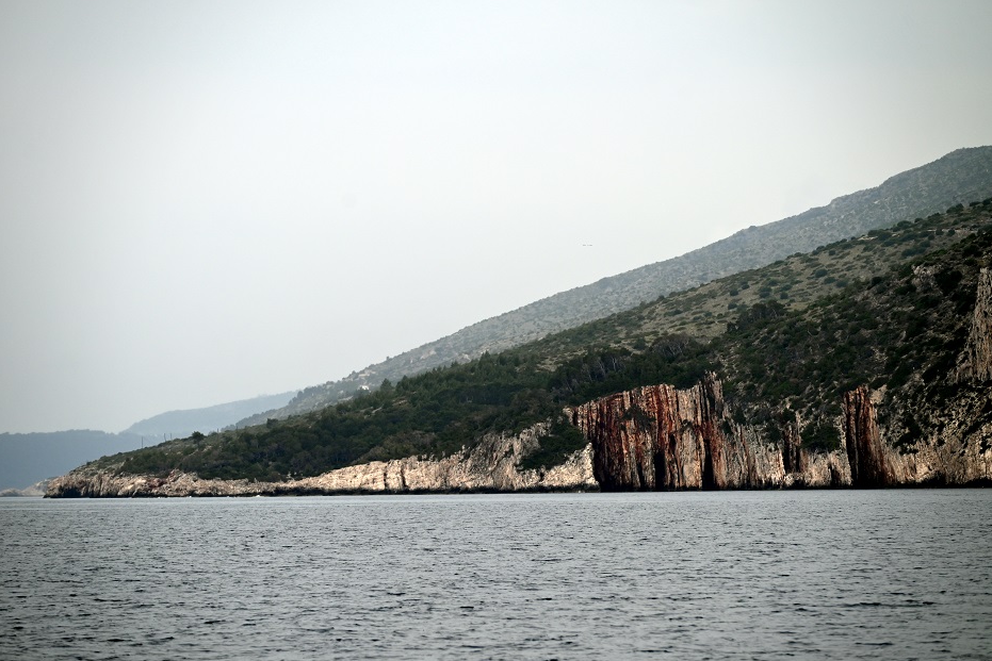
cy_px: 336
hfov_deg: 13.9
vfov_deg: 9.3
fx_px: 4079
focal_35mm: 148
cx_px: 502
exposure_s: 1/1000
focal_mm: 145
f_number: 5.6
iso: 200
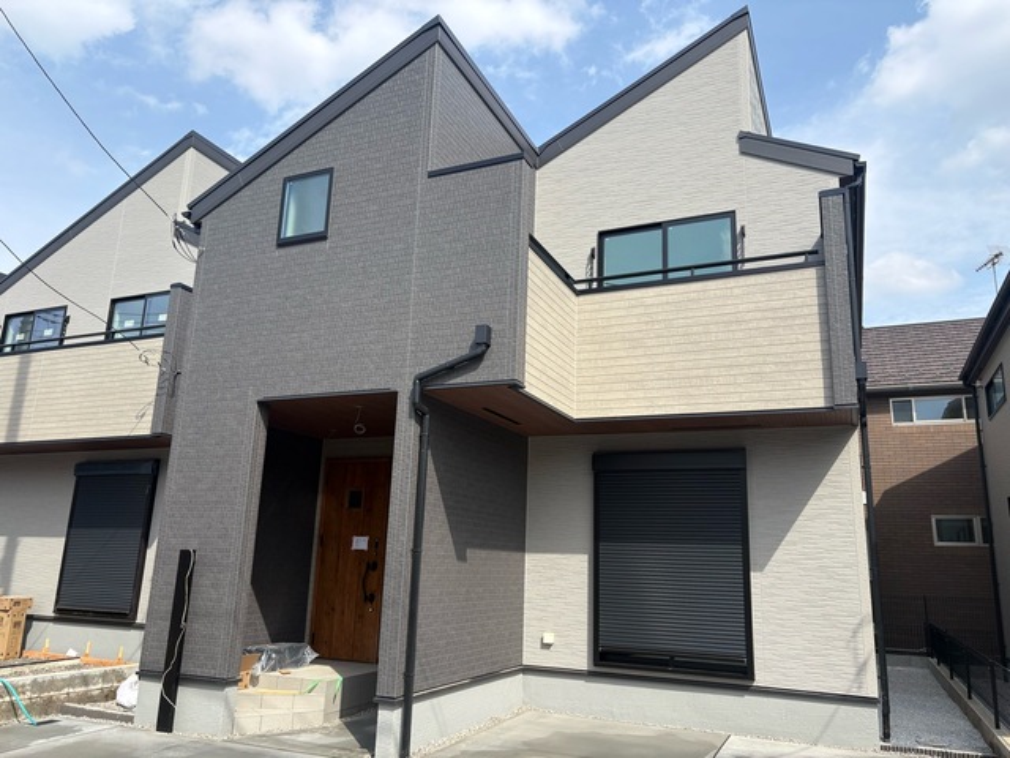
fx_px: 759
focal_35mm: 26
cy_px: 379
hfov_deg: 67.3
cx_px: 505
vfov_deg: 53.1
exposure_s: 1/2141
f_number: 1.6
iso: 50
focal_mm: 5.96
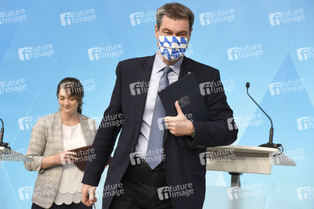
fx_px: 915
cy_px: 104
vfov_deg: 13.0
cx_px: 157
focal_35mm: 105
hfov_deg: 19.5
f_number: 6.3
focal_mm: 105
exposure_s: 1/125
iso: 3200
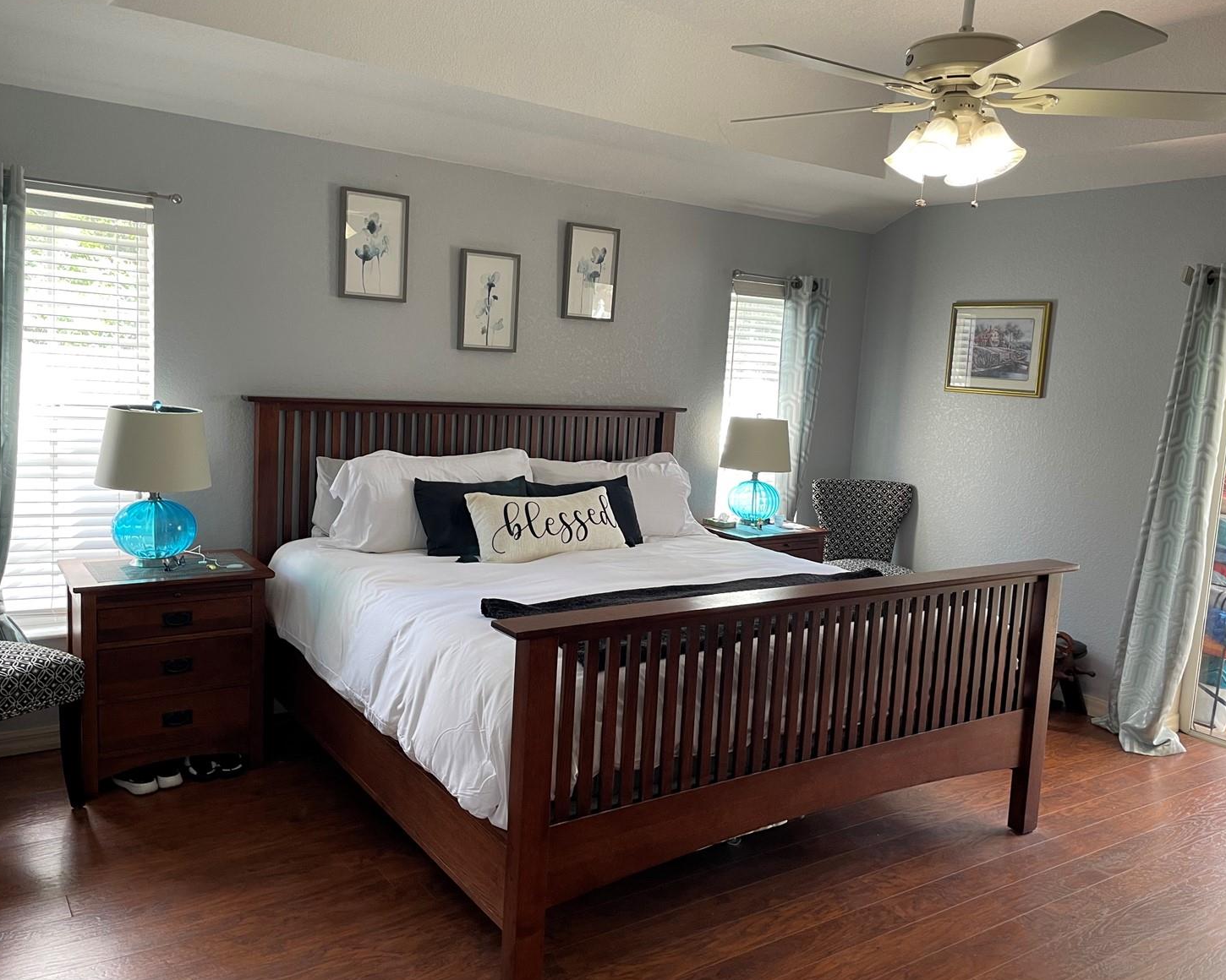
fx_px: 1016
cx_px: 626
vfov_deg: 51.5
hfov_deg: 62.2
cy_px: 484
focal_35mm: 28
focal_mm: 4.2
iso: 80
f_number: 1.6
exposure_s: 1/60
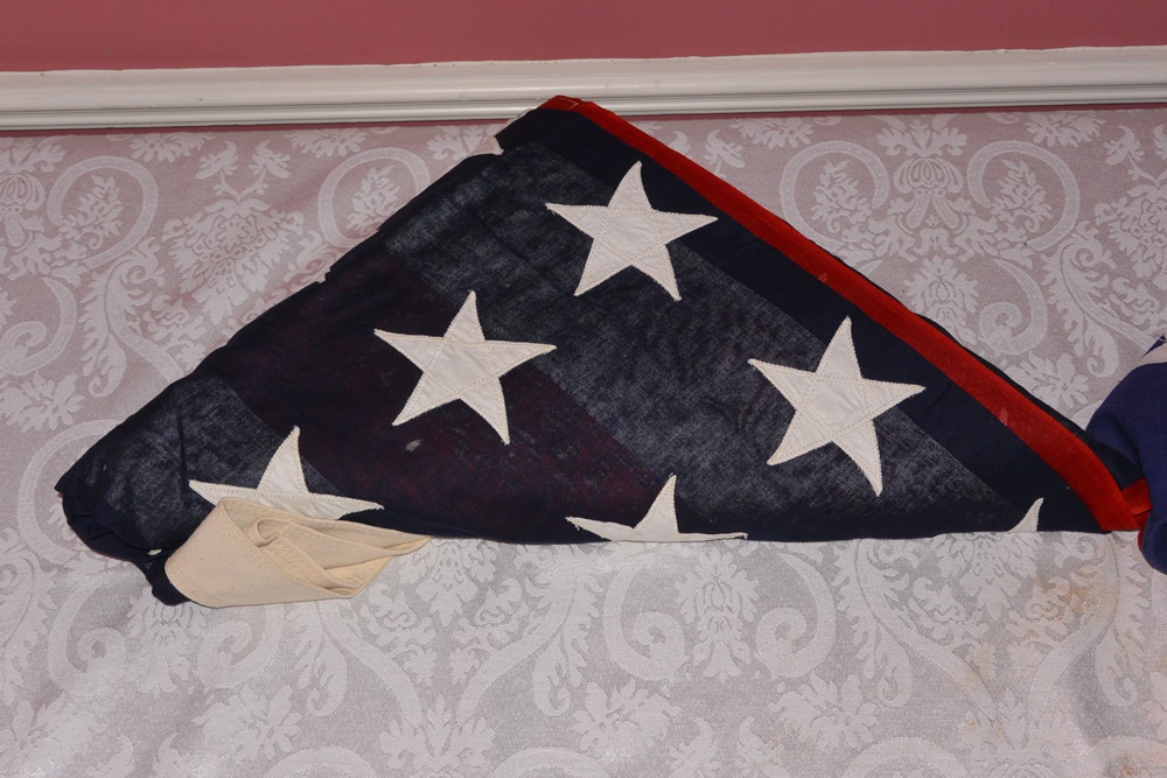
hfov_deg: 41.9
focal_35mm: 47
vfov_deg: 28.7
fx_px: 1524
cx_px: 584
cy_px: 389
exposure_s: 1/60
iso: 200
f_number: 5.6
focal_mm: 17.5
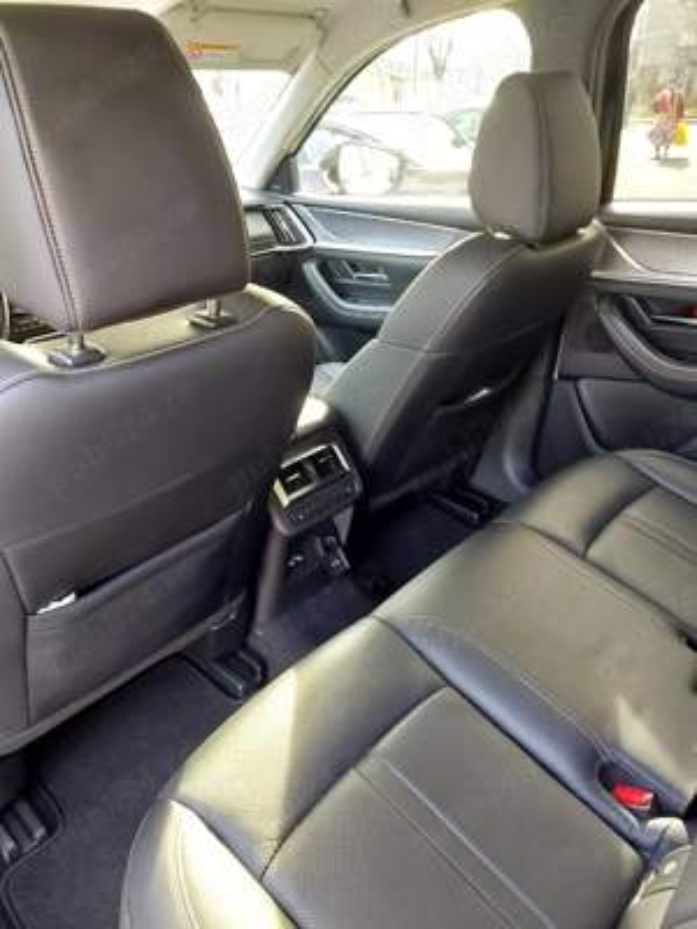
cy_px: 464
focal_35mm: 24
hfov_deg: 56.8
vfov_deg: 71.6
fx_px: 644
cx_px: 348
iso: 160
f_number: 1.8
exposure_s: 1/50
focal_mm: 5.23
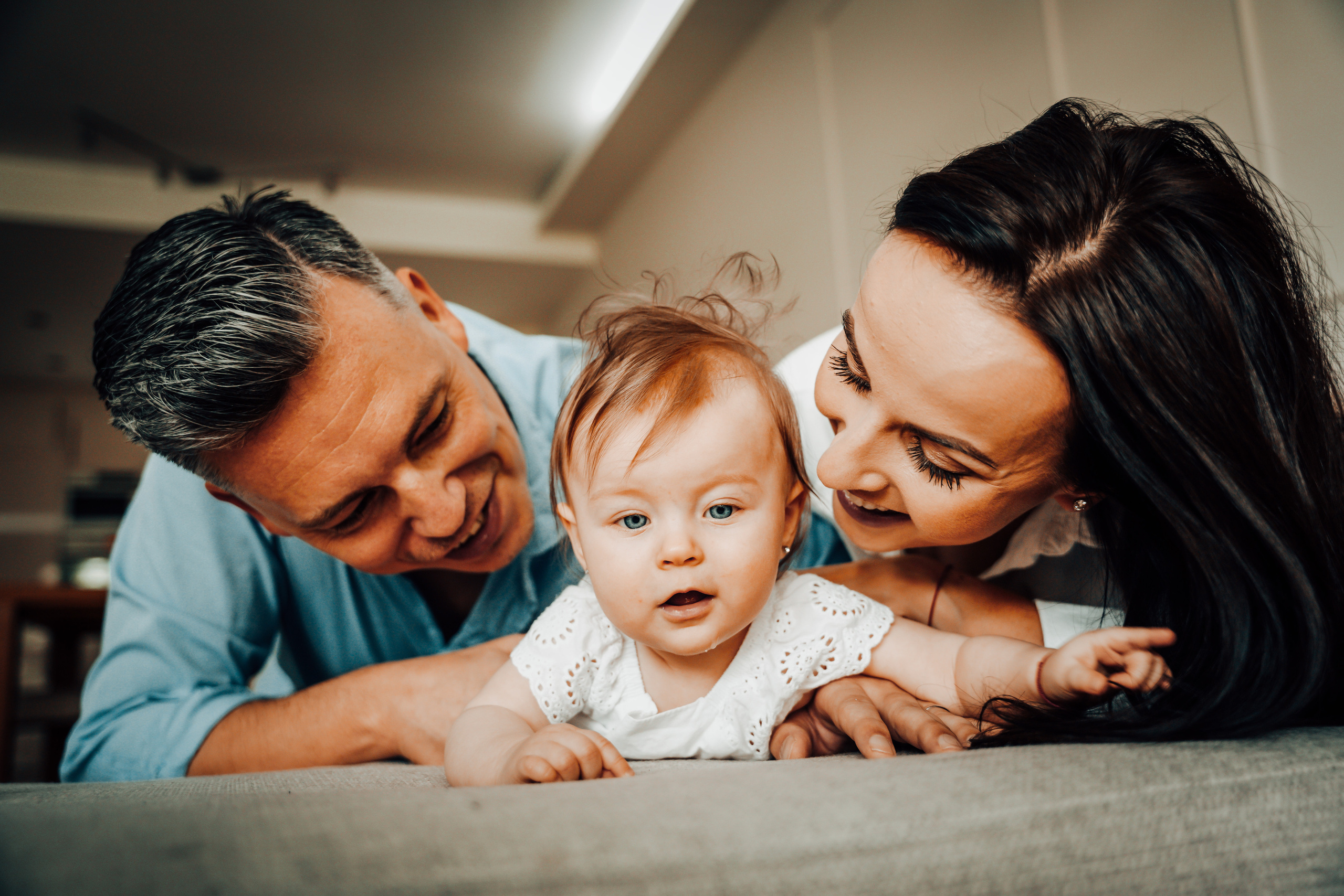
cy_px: 448
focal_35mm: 32
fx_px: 1180
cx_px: 672
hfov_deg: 59.3
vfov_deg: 41.6
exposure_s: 1/160
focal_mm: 31.6
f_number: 2.8
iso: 1250
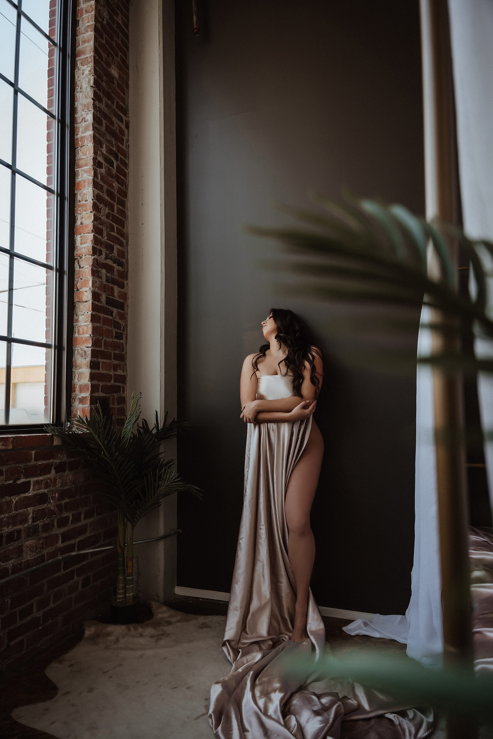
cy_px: 370
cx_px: 246
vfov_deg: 73.7
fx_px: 493
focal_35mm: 24
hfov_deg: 53.1
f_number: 2.8
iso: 250
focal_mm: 24
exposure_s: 1/320
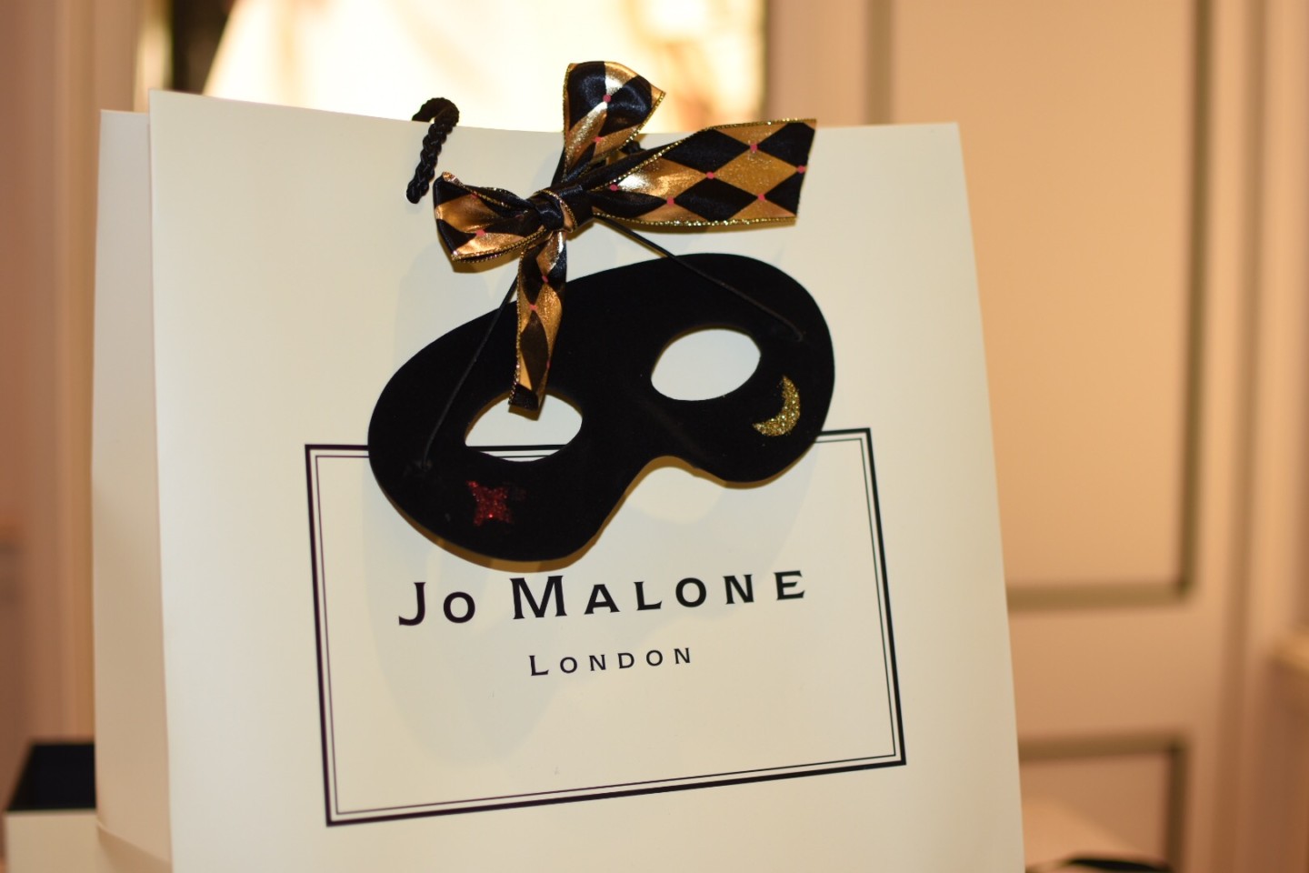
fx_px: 1909
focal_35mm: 52
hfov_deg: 37.9
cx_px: 654
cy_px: 436
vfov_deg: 25.8
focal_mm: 35
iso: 100
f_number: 2
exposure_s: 1/125
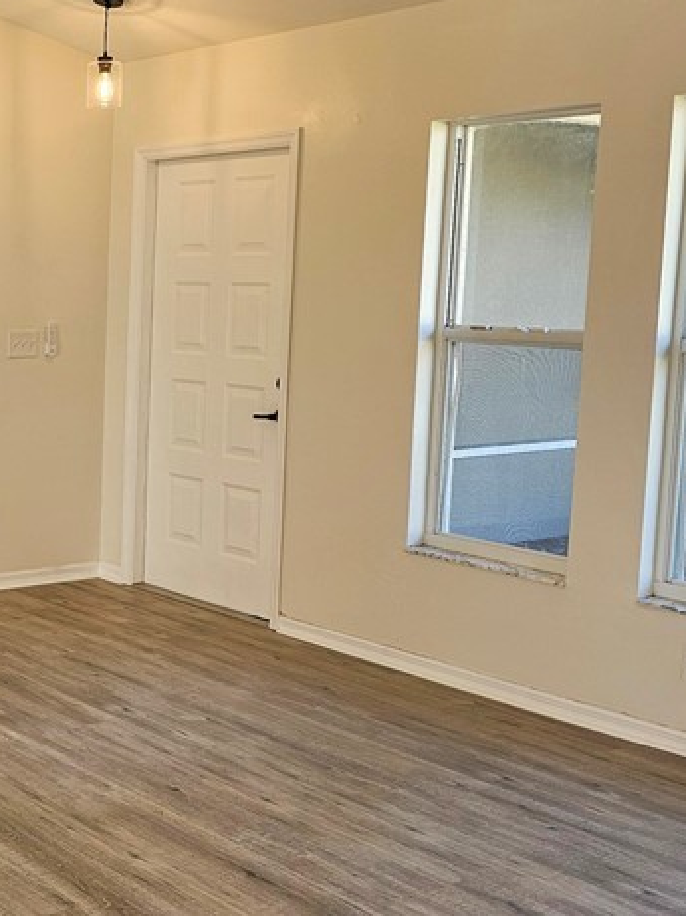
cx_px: -22
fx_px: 1349
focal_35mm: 51
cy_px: 444
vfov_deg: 37.5
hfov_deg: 26.8
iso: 50
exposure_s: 1/120
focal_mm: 6.3
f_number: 1.7
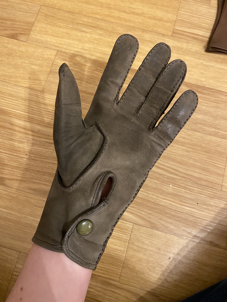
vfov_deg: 67.3
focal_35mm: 26
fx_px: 227
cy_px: 151
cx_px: 114
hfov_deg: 53.1
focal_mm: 4.25
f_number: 1.8
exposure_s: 1/50
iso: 400
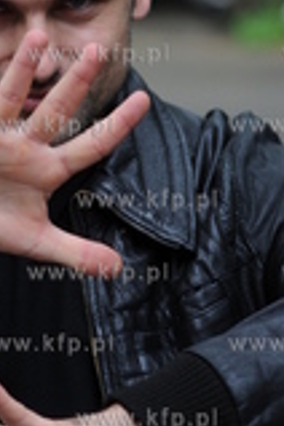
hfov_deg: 6.4
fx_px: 2532
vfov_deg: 9.6
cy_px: 196
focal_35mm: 214
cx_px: 62
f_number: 4
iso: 400
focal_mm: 85
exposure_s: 1/200
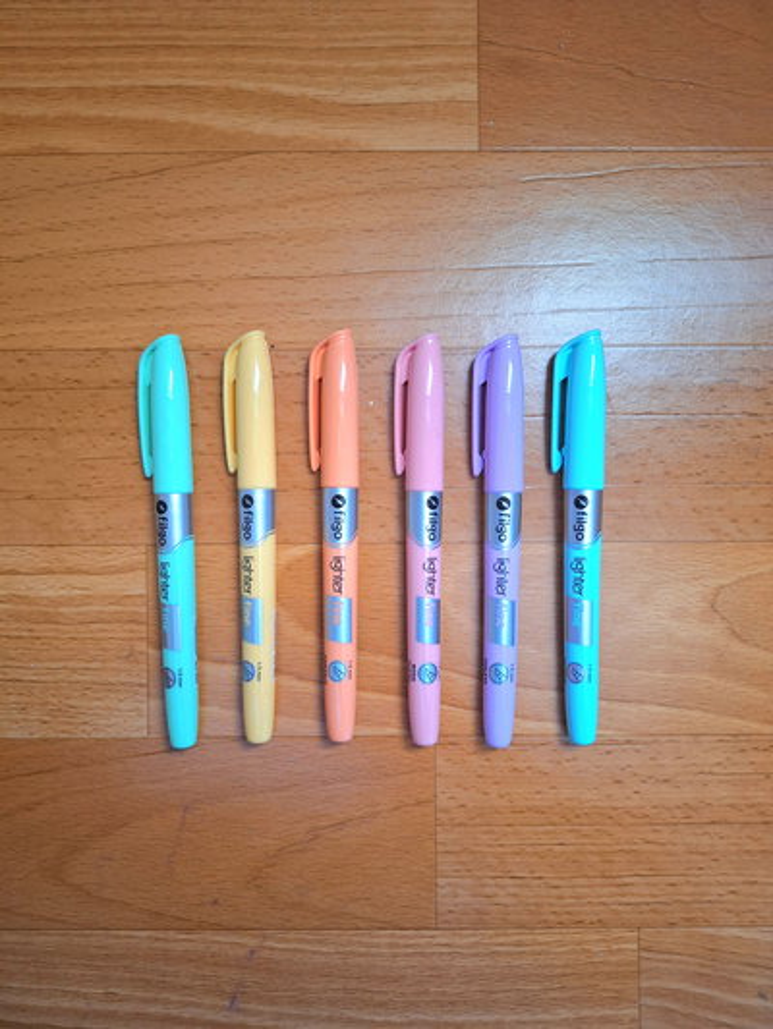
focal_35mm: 23
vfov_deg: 73.9
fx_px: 685
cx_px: 386
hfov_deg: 58.9
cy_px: 514
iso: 250
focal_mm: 5.54
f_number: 1.8
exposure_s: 1/25
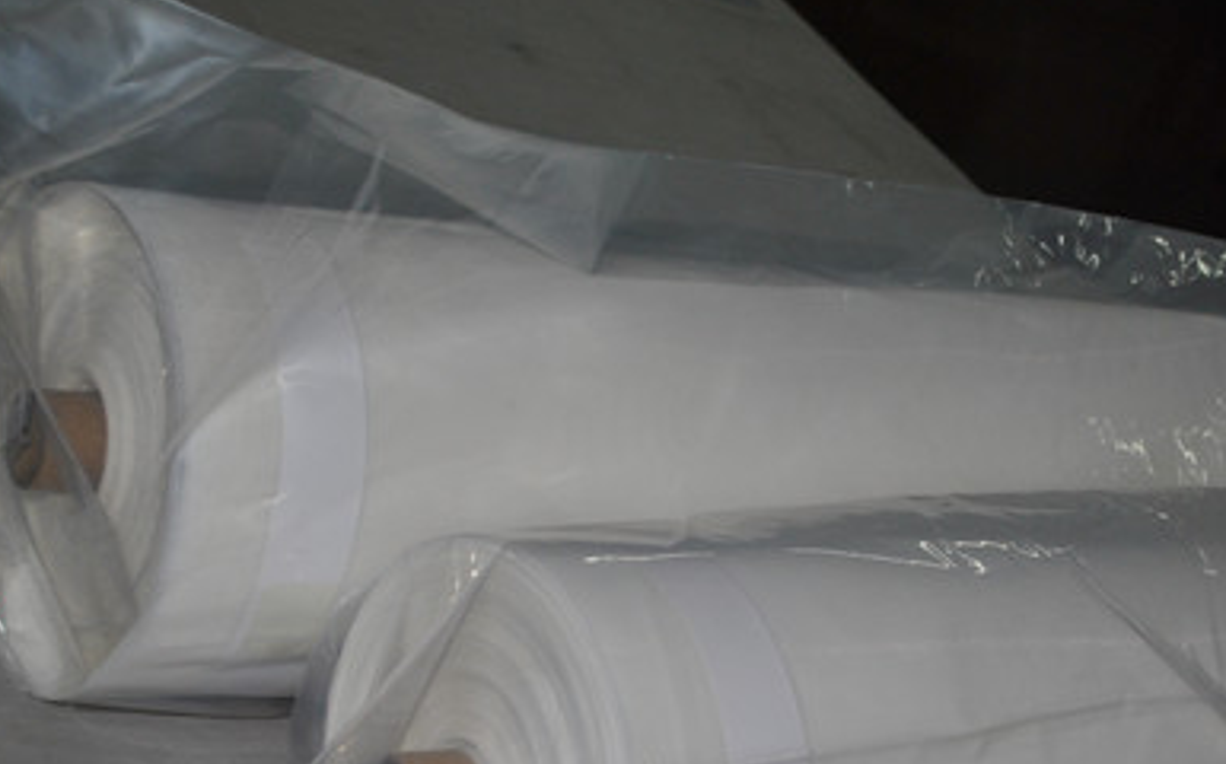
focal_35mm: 74
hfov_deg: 27.7
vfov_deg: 17.5
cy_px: 586
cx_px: 847
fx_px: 2466
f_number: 4.5
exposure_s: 1/60
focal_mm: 29
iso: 200
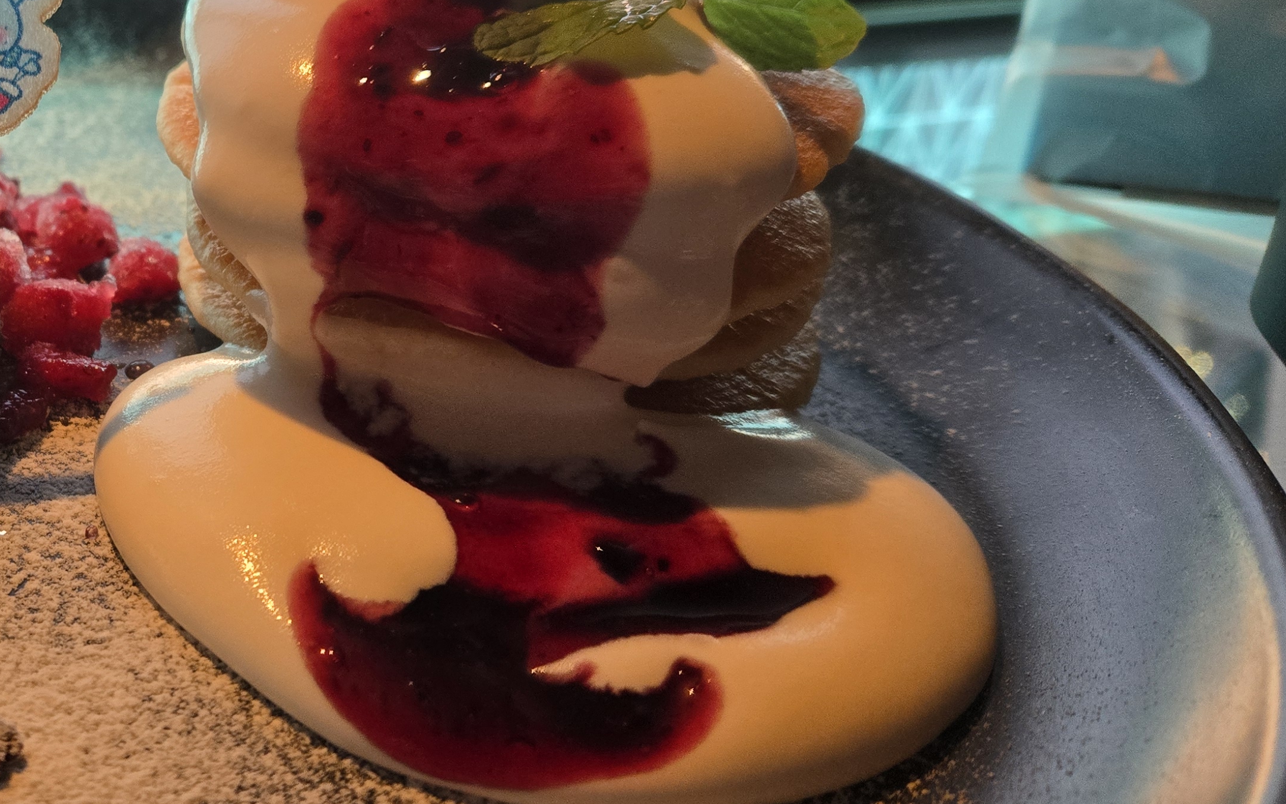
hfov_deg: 40.8
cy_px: 333
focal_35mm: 45
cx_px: 120
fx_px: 1577
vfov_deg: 28.5
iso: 250
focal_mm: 5.4
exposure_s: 1/54.6
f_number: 1.8
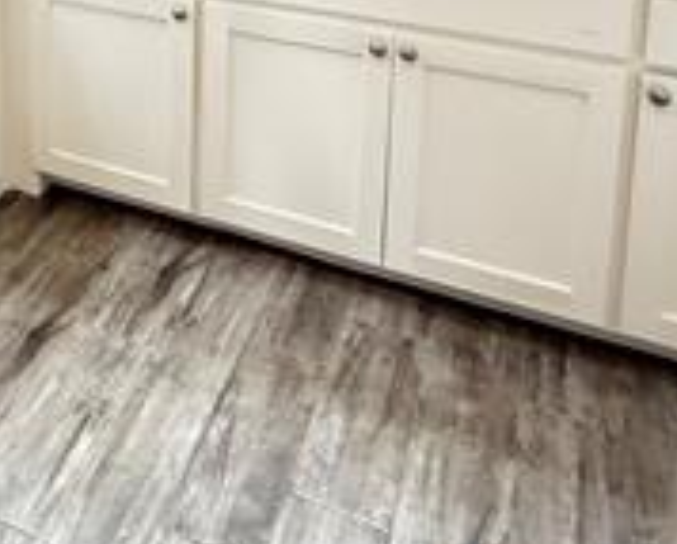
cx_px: -8
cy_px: -190
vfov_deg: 25.8
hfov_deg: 34.4
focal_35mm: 49
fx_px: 983
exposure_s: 1/60
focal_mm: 2.22
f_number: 2.2
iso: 640
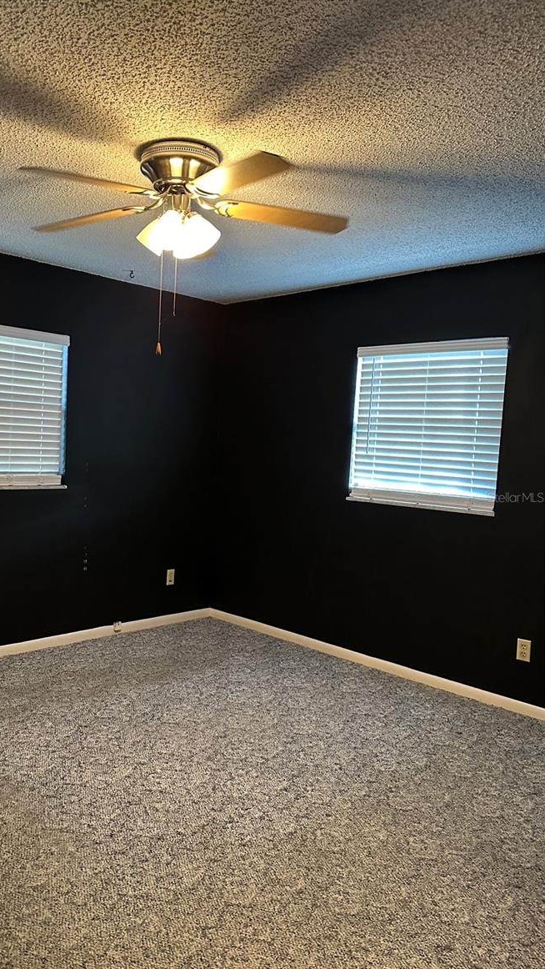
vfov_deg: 69.8
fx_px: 693
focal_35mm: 27
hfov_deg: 42.2
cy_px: 497
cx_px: 172
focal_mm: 6.86
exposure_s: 1/60
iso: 500
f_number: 1.78
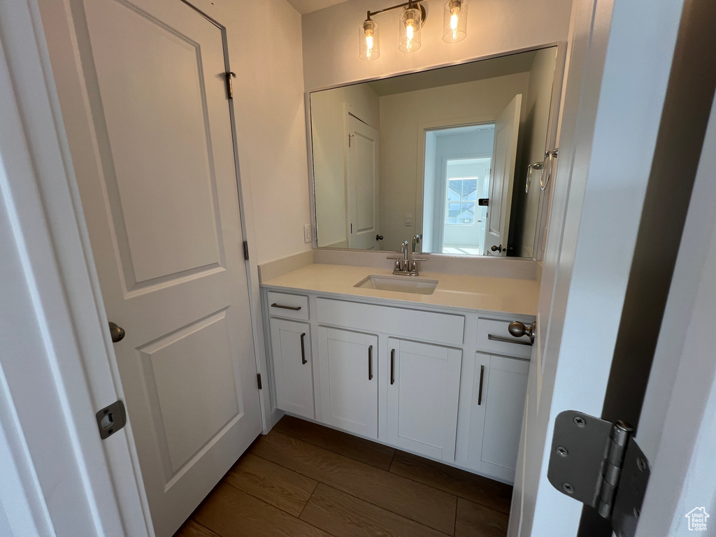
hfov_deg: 106.2
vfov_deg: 89.9
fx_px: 269
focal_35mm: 13
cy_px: 268
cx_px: 358
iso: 32
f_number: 1.8
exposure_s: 1/150
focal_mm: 1.57
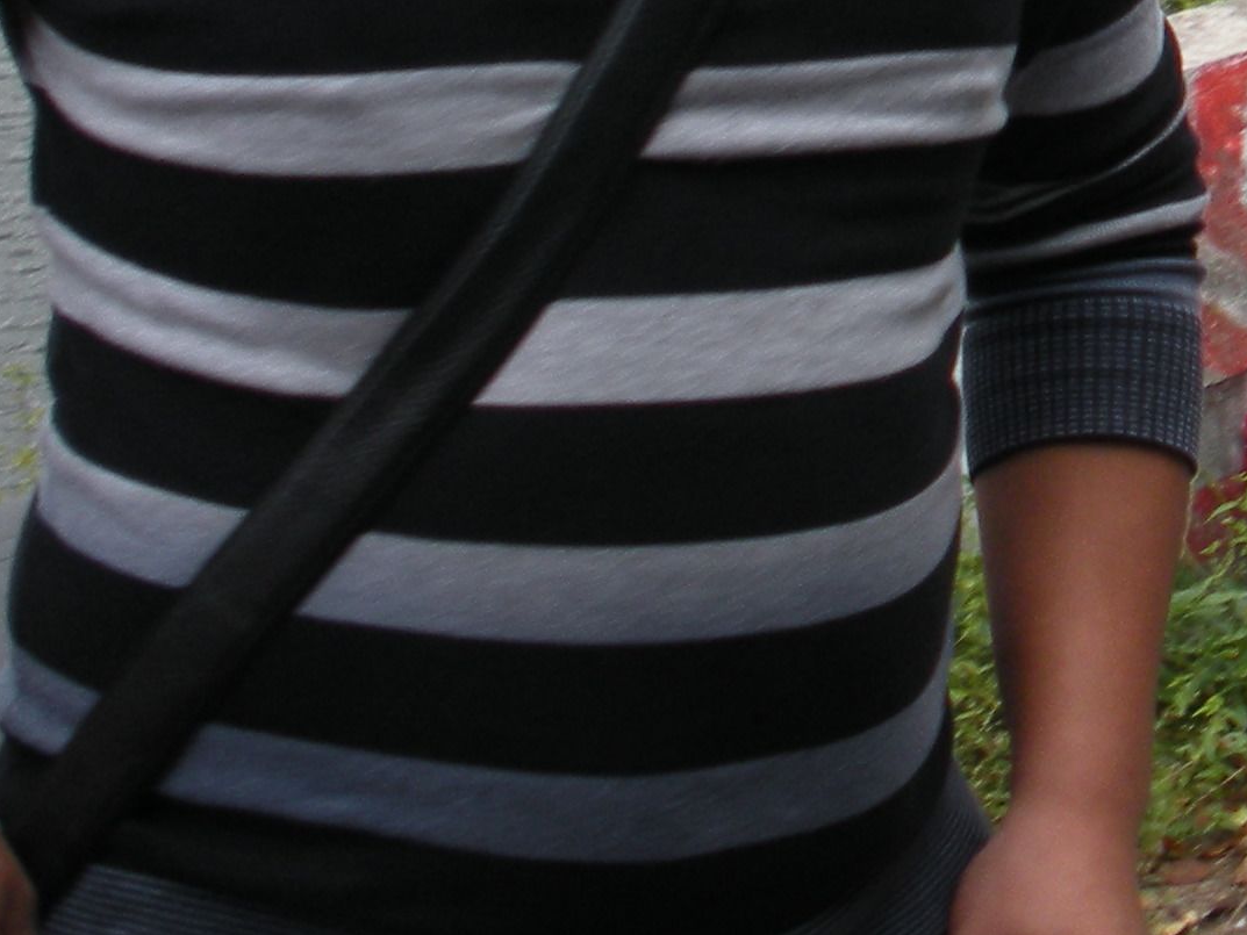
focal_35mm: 119
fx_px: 4287
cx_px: 1704
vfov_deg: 11.7
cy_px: -642
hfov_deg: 15.6
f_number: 3.5
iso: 82
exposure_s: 1/61.2
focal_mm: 6.3
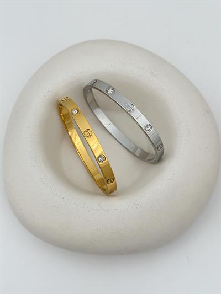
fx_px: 408
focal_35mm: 48
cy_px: 147
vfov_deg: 39.6
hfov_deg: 30.3
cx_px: 110
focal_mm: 6.86
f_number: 1.8
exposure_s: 1/570
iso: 64
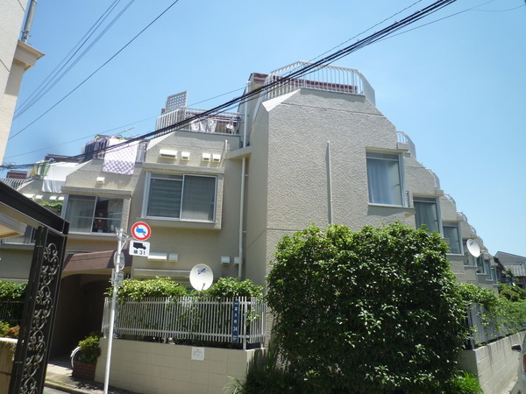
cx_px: 263
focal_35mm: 25
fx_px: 380
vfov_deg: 54.9
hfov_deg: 69.4
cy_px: 197
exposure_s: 1/500
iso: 80
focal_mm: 4.4
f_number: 2.8
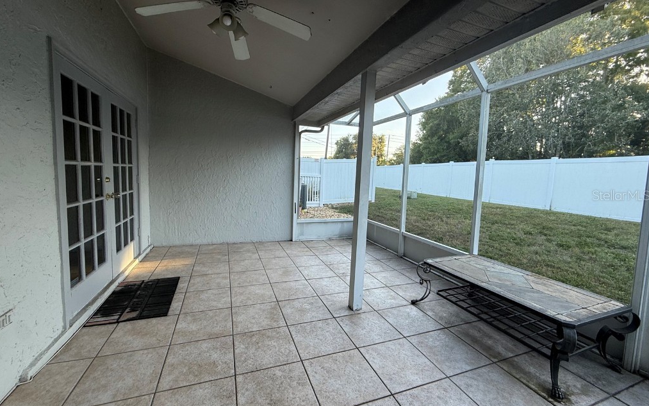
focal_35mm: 15
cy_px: 195
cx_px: 325
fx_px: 265
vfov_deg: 74.8
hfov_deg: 101.5
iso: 64
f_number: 2.2
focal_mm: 2.22
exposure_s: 1/124
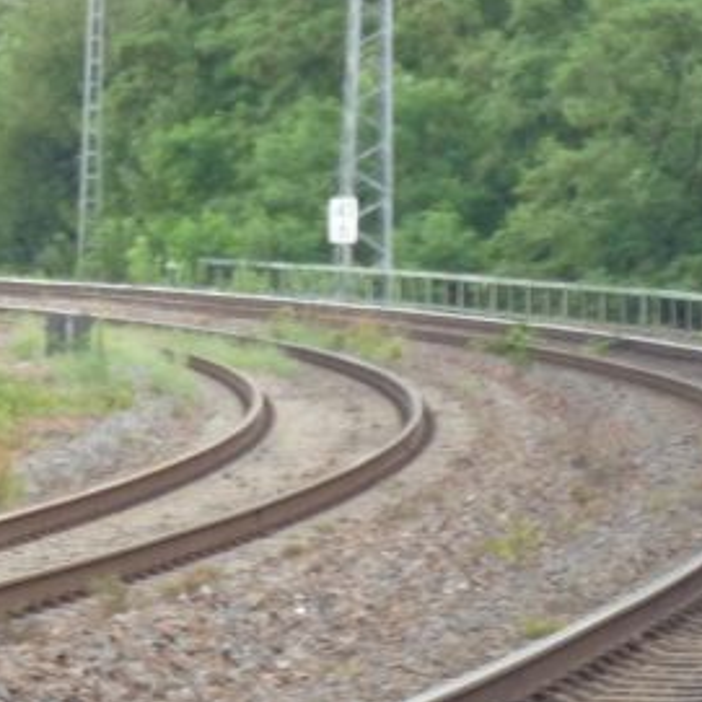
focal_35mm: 399
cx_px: 360
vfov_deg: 4.4
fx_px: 9155
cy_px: 251
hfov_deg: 4.4
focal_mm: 26
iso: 250
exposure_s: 1/60
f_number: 5.9
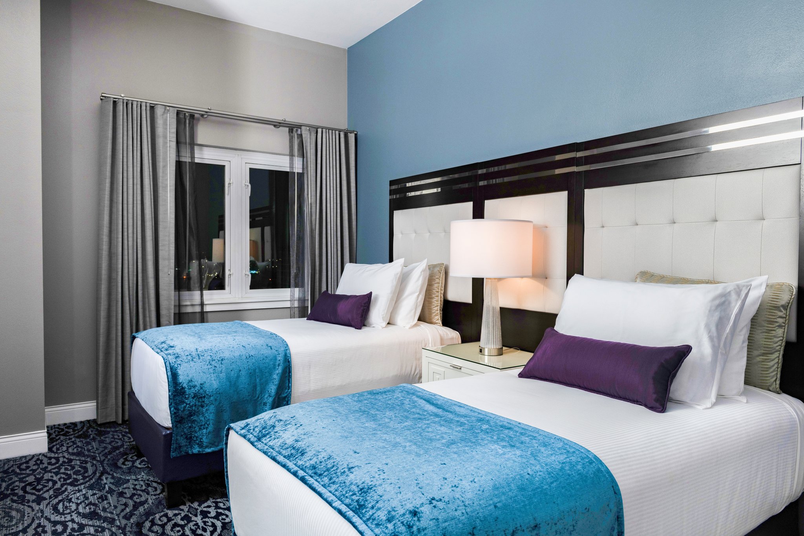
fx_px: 536
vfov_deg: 53.1
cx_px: 402
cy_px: 268
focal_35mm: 24
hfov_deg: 73.7
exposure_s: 1/50
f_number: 9
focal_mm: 24
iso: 200
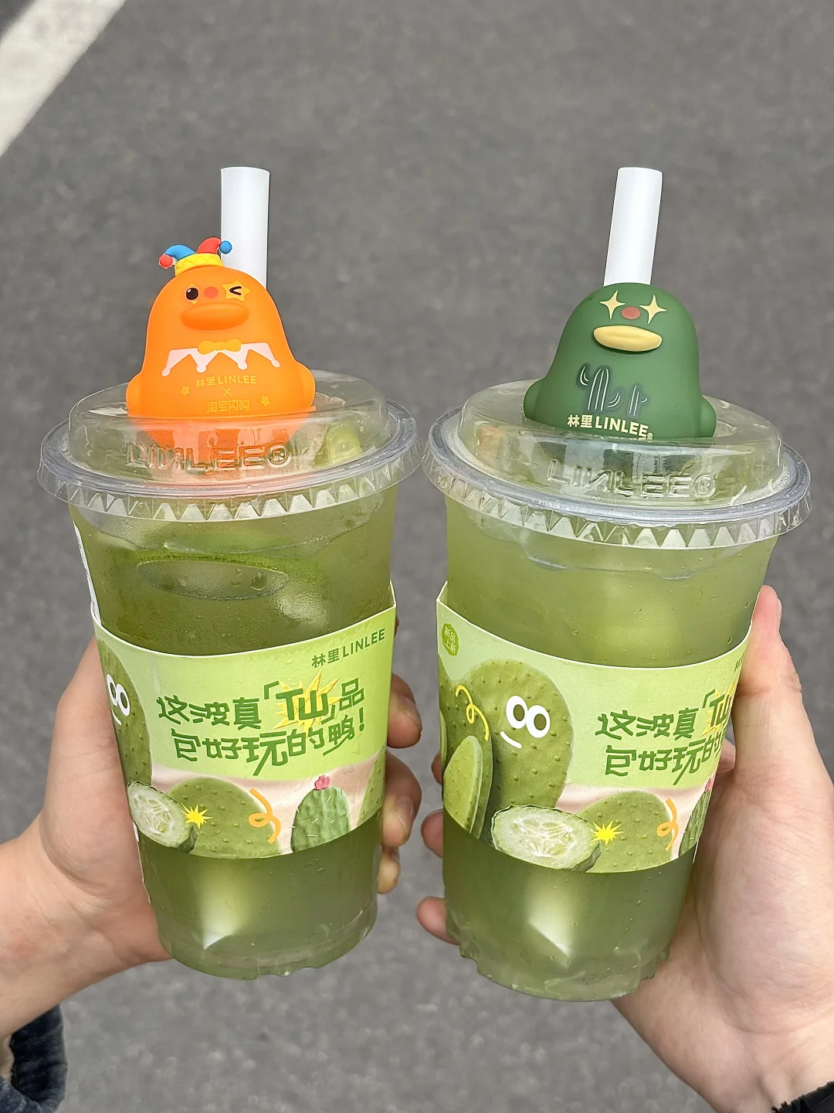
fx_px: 1670
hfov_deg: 28.0
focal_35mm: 52
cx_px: 417
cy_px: 556
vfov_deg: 36.8
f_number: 1.6
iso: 40
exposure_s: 1/1812
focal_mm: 5.96
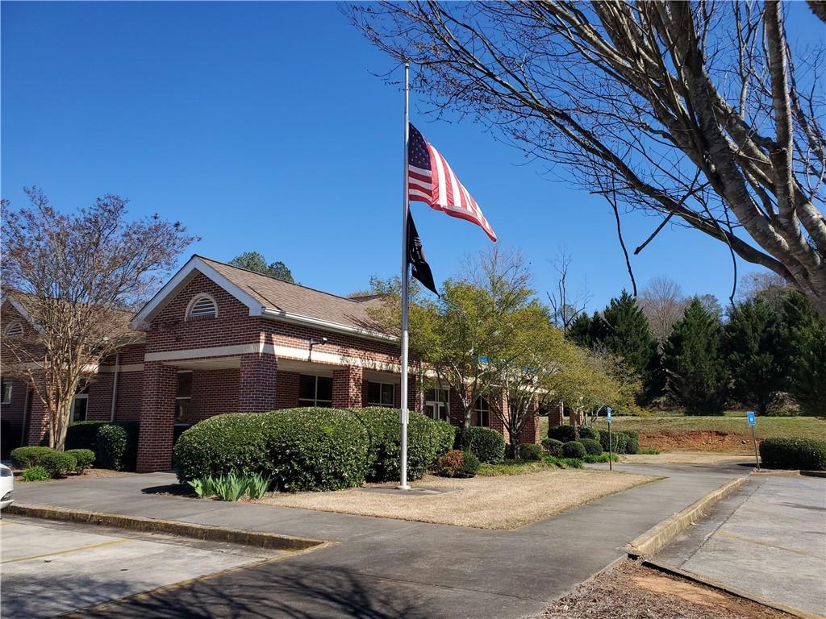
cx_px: 413
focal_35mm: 26
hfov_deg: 67.3
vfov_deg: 53.1
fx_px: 620
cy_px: 310
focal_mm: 4.3
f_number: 2.4
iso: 50
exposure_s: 1/1503
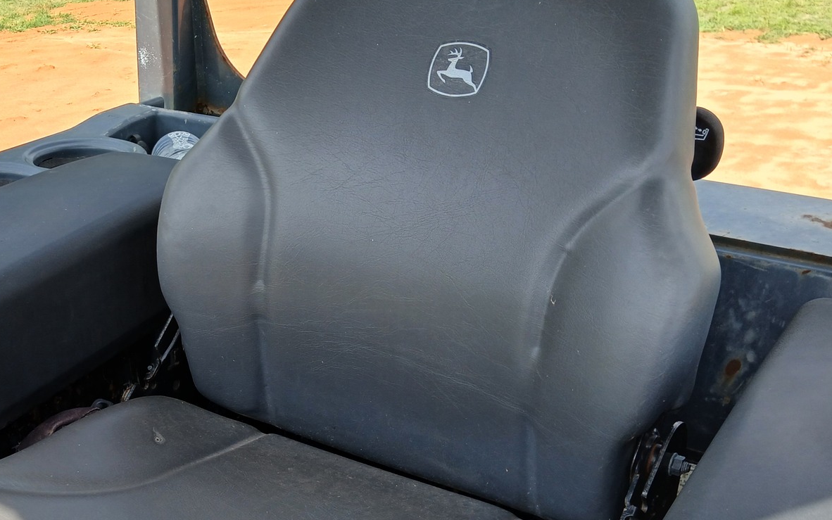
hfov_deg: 41.5
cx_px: 215
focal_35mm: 47
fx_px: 1066
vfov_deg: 26.9
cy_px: 410
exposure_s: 1/317
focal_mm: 3.98
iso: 20
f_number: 1.8
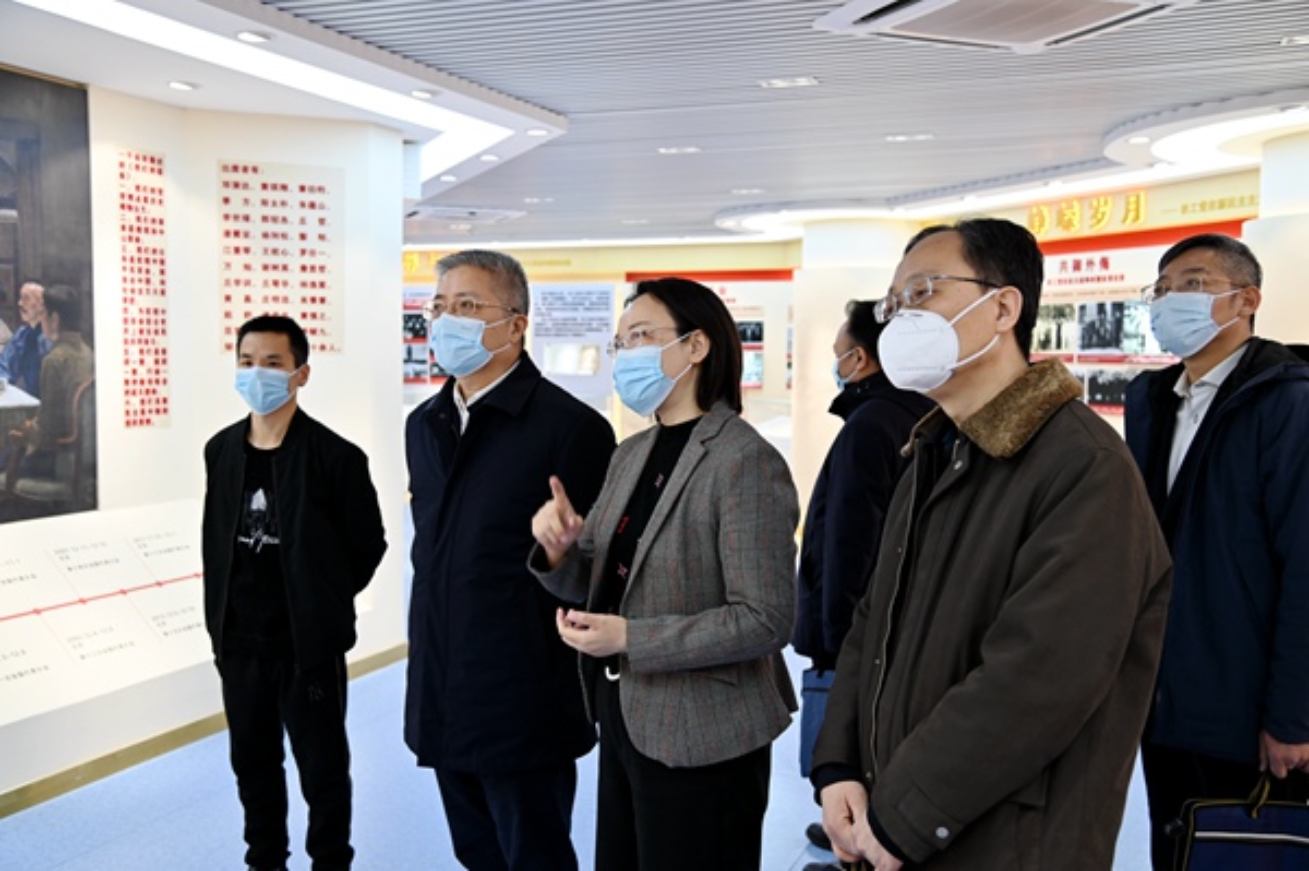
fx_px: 1235
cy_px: 436
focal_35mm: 34
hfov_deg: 55.8
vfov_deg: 38.8
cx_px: 654
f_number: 4
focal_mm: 34
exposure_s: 1/125
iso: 560
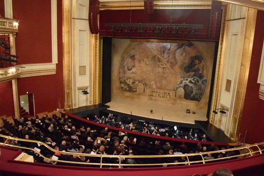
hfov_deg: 67.4
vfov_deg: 47.9
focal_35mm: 27
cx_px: 132
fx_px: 198
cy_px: 88
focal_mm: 18
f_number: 3.5
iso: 6400
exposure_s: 1/60
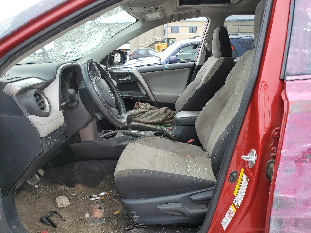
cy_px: 116
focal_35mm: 26
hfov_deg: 67.3
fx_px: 234
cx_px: 156
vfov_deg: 53.1
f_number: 1.5
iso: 50
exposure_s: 1/667
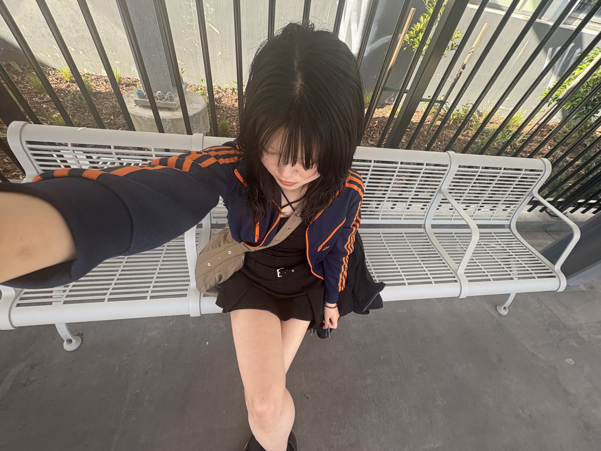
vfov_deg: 85.7
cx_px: 300
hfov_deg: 102.1
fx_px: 243
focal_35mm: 14
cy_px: 226
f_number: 2.2
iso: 40
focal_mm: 2.22
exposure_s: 1/99
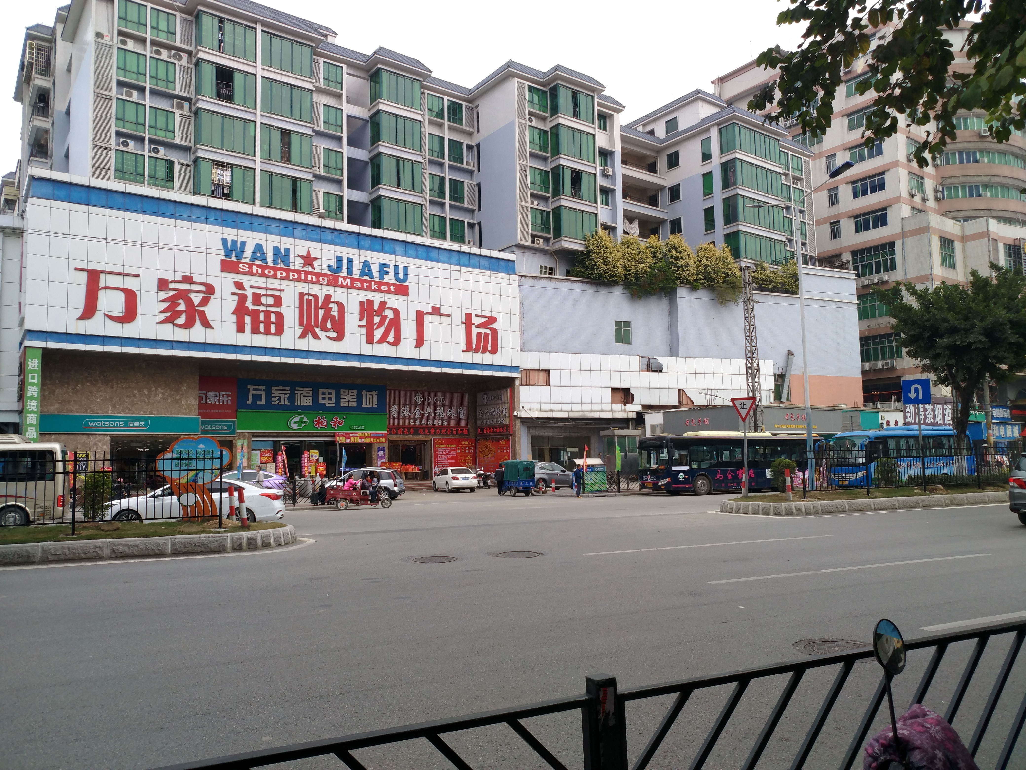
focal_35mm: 27
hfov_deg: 65.3
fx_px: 800
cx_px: 513
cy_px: 385
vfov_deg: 51.4
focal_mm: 4.73
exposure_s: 1/478
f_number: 2.2
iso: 100
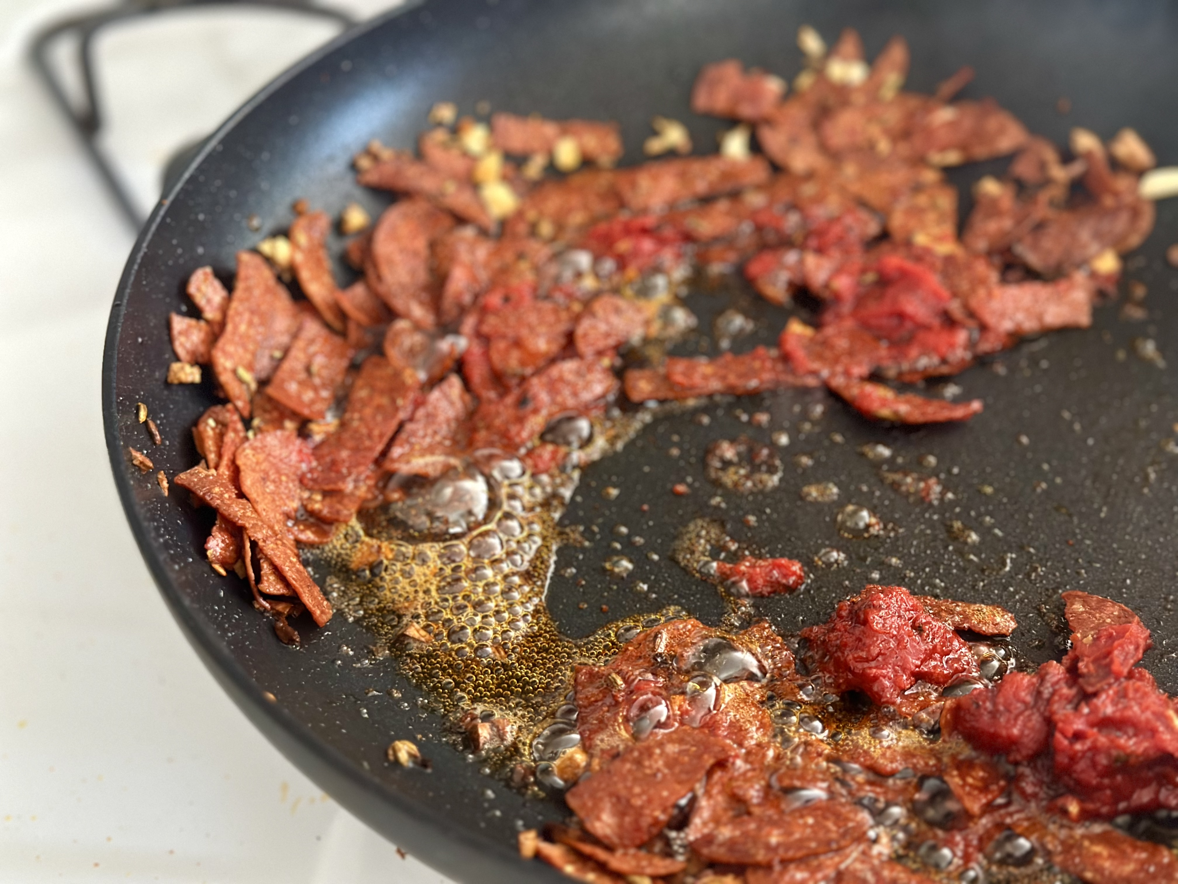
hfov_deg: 39.7
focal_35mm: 48
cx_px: 589
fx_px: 1633
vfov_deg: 30.3
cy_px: 442
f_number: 1.78
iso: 640
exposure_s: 1/40
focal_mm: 6.86
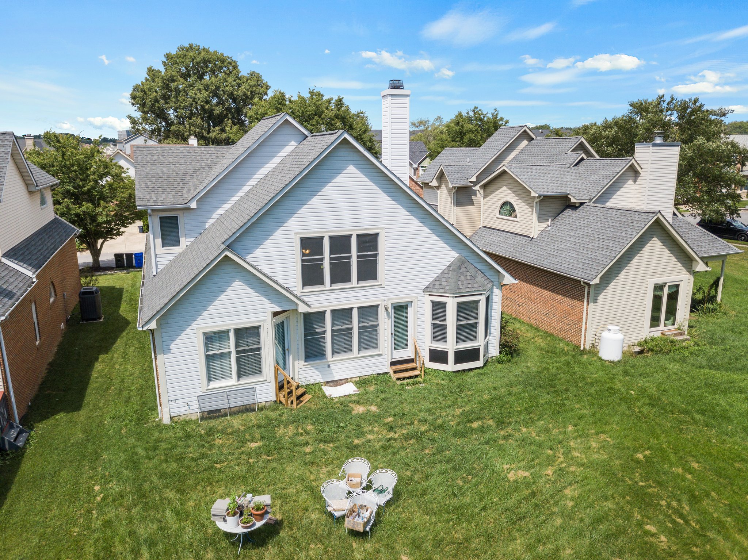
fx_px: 562
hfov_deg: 67.3
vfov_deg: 53.0
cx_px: 374
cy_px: 280
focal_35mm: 26
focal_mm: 4.73
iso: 100
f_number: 2.2
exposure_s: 1/1400
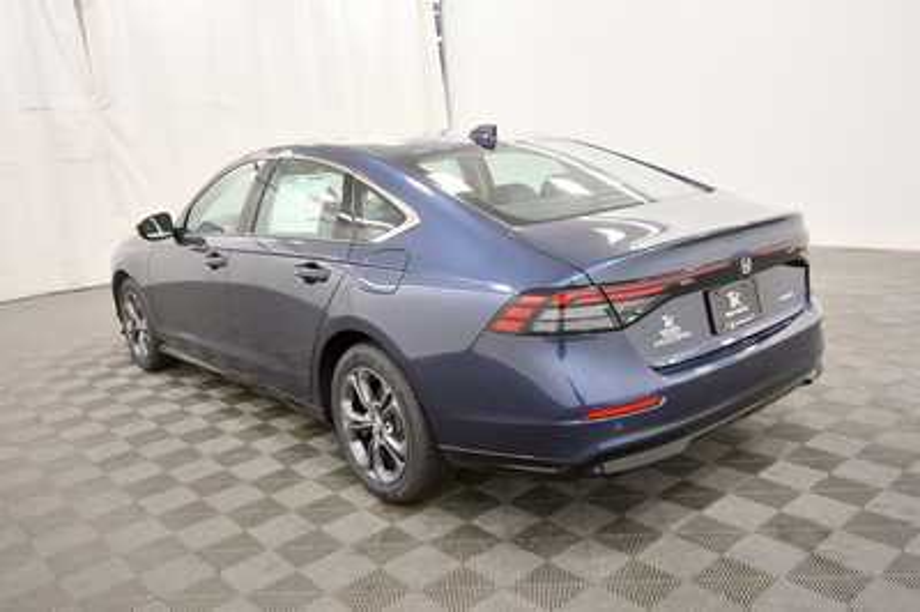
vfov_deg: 47.9
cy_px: 306
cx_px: 460
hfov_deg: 67.4
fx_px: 689
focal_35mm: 27
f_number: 5.3
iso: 1400
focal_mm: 18
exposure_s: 1/125
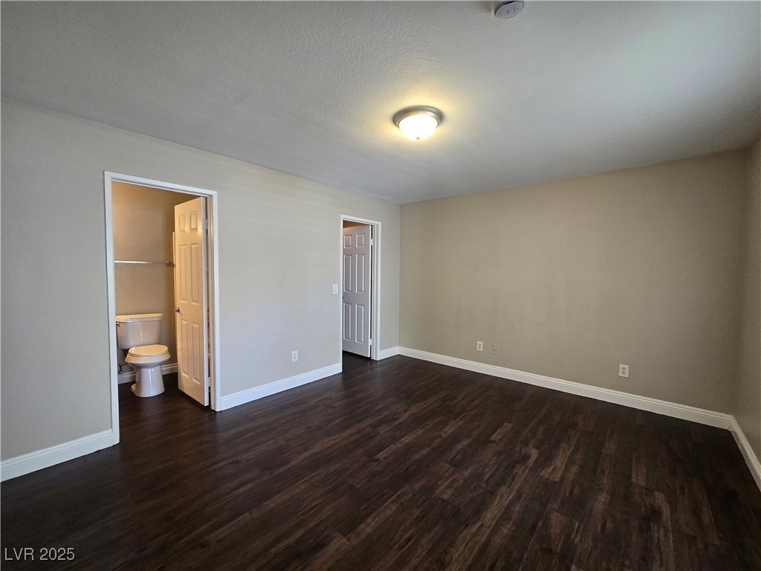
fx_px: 286
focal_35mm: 13
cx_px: 380
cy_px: 286
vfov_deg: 89.9
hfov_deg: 106.2
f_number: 2.2
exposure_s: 1/60
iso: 250
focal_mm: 2.2
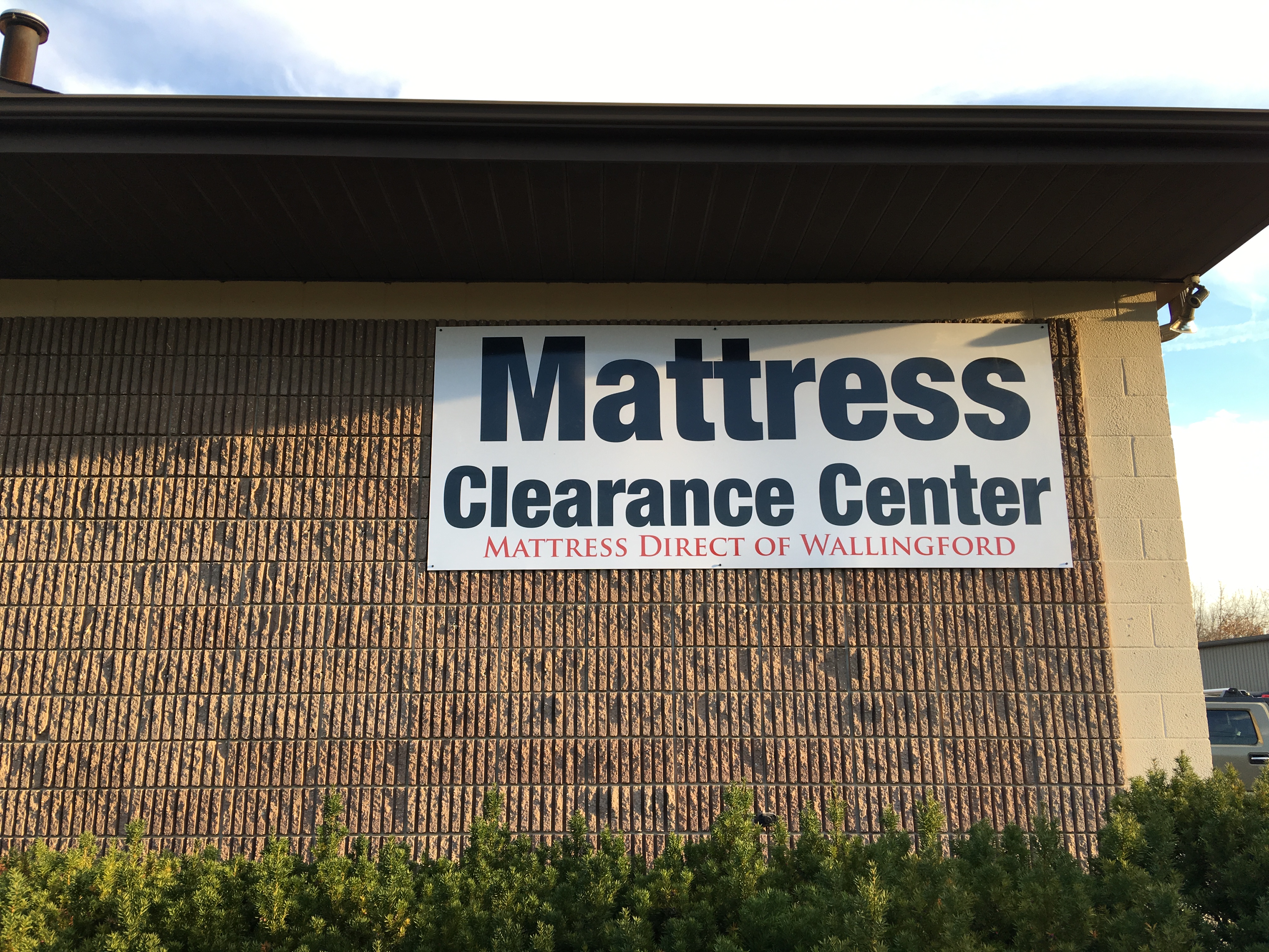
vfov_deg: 48.2
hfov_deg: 61.7
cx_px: 634
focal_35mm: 29
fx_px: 1063
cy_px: 476
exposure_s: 1/212
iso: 25
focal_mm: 4.15
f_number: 2.2
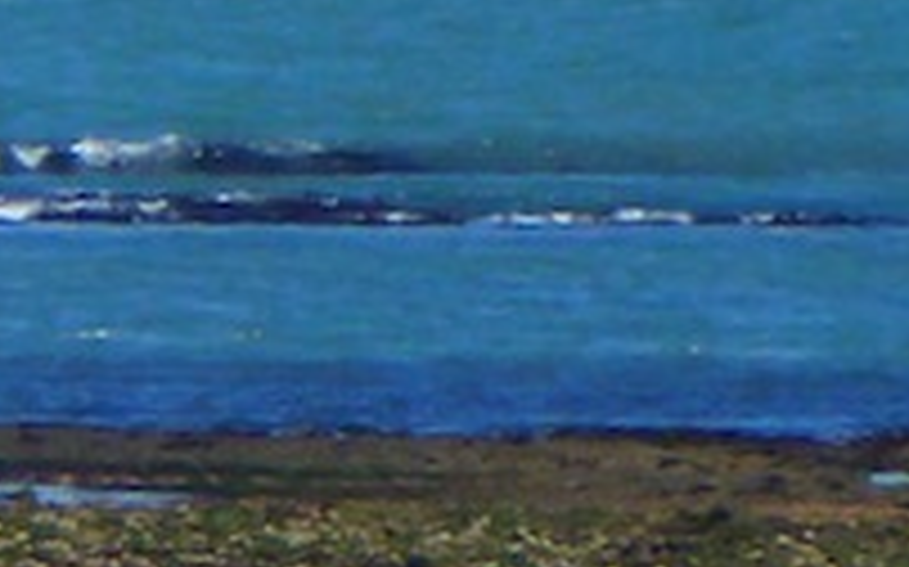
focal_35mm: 2307
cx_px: -742
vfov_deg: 0.6
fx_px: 57120
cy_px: -418
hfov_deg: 0.9
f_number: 5.9
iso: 100
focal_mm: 68.8
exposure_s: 1/640
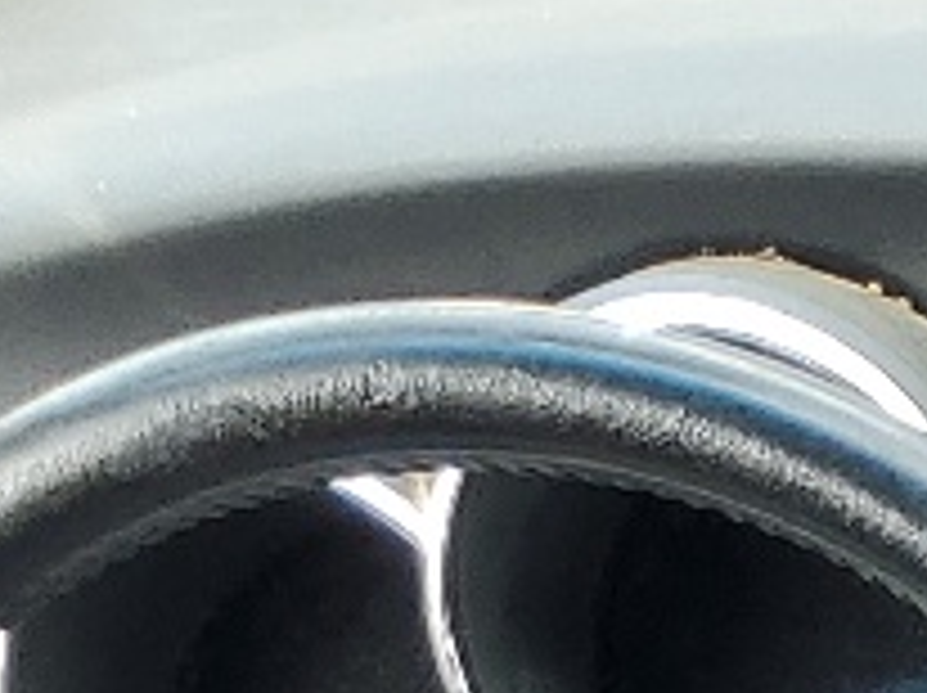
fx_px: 5403
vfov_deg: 6.4
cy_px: 2470
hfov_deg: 9.0
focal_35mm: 202
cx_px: 2102
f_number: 1.5
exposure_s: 1/175
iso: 50
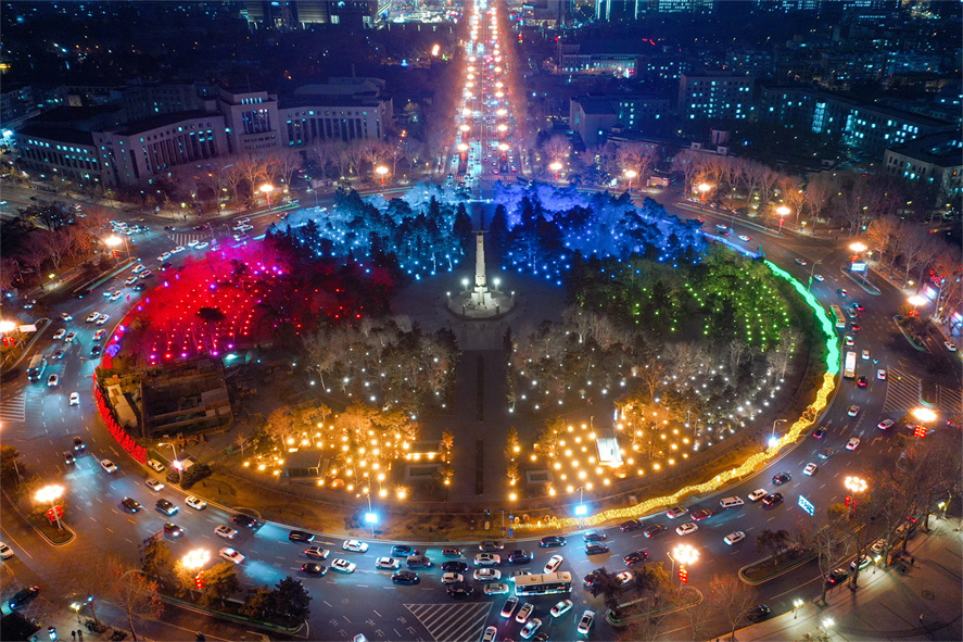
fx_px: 749
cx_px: 482
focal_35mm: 28
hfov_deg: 65.5
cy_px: 321
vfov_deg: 46.4
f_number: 2.8
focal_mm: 10.26
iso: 400
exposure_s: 1/15
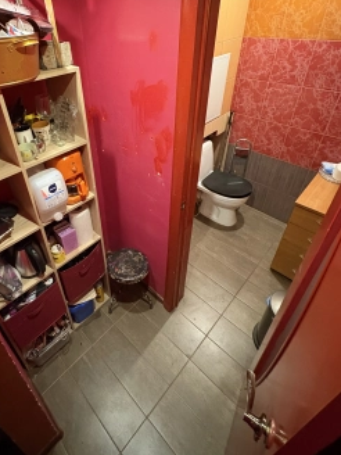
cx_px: 123
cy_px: 171
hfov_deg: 64.8
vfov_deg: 80.2
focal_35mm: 20
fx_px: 263
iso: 1000
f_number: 2.2
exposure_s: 1/33
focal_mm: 2.22
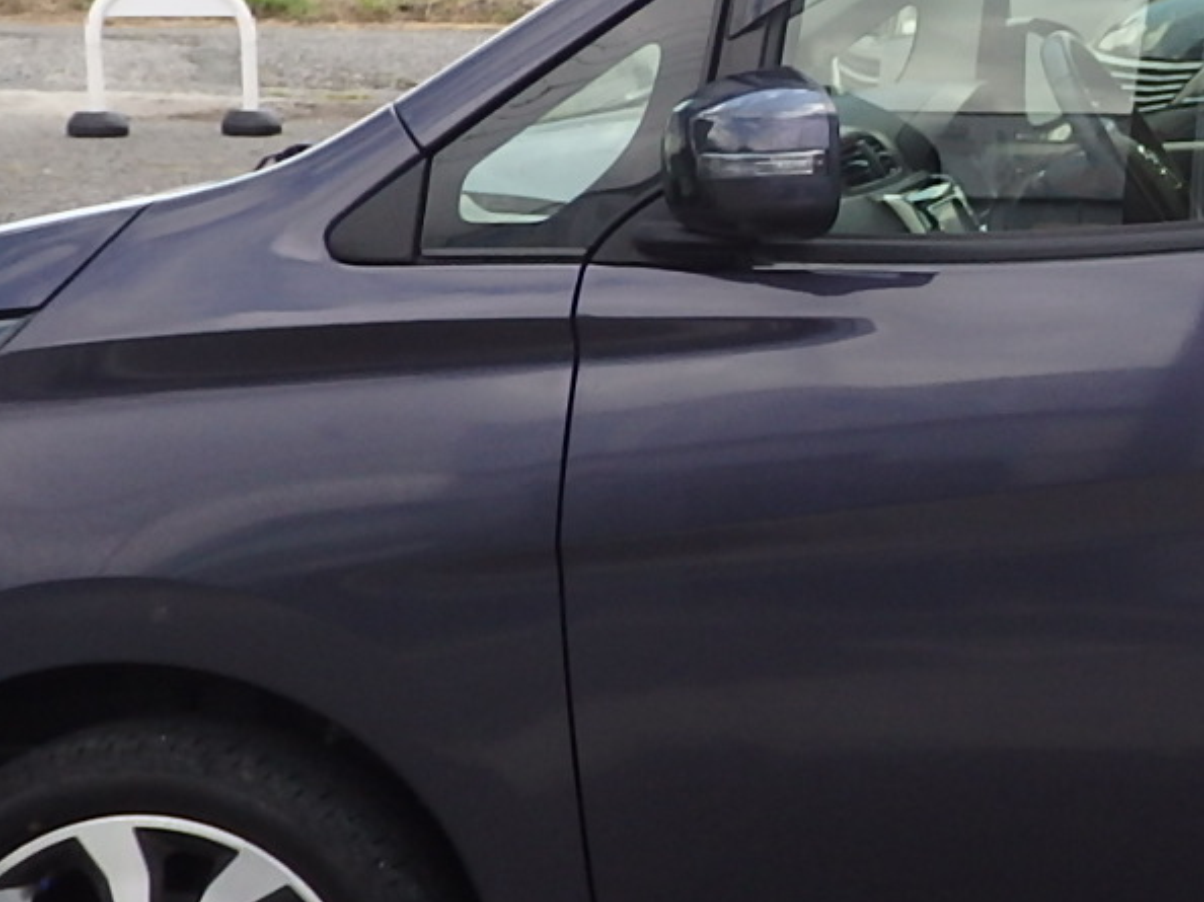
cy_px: 403
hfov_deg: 19.0
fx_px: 3372
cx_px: 1468
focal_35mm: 97
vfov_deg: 15.2
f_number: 3.3
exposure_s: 1/80
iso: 125
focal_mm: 5.5
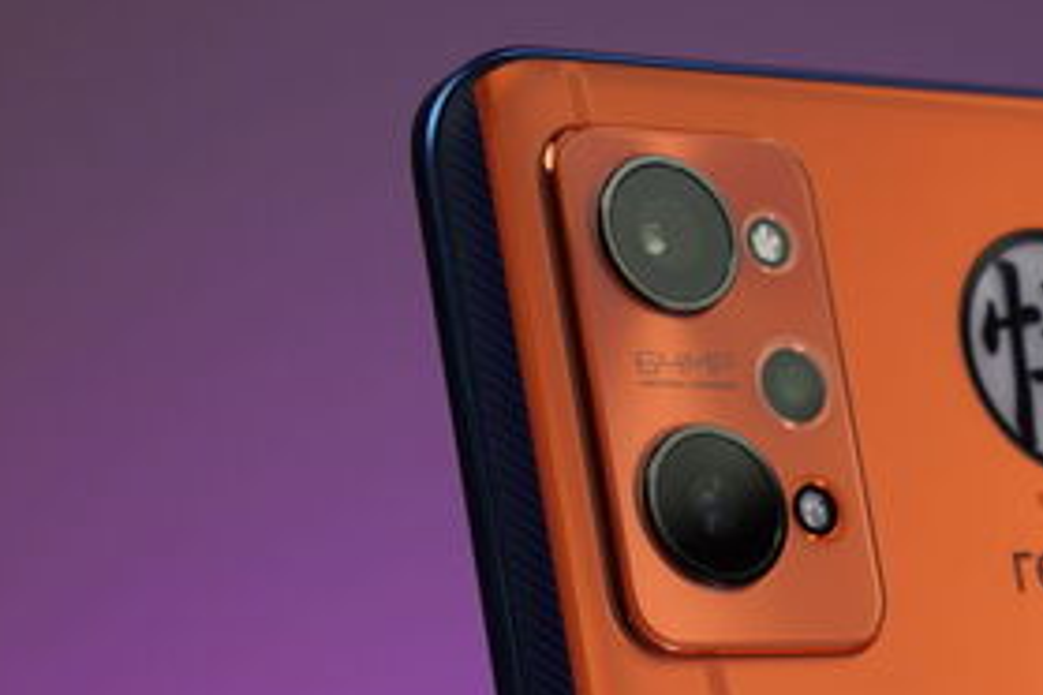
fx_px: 4403
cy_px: 663
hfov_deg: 13.4
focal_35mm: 152
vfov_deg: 9.0
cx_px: 935
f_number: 8
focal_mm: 69
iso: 640
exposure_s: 1/160
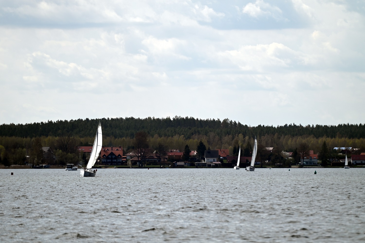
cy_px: 122
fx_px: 3042
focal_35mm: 300
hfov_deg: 6.9
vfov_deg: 4.6
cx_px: 182
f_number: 5.6
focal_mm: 300
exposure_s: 1/1000
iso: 100
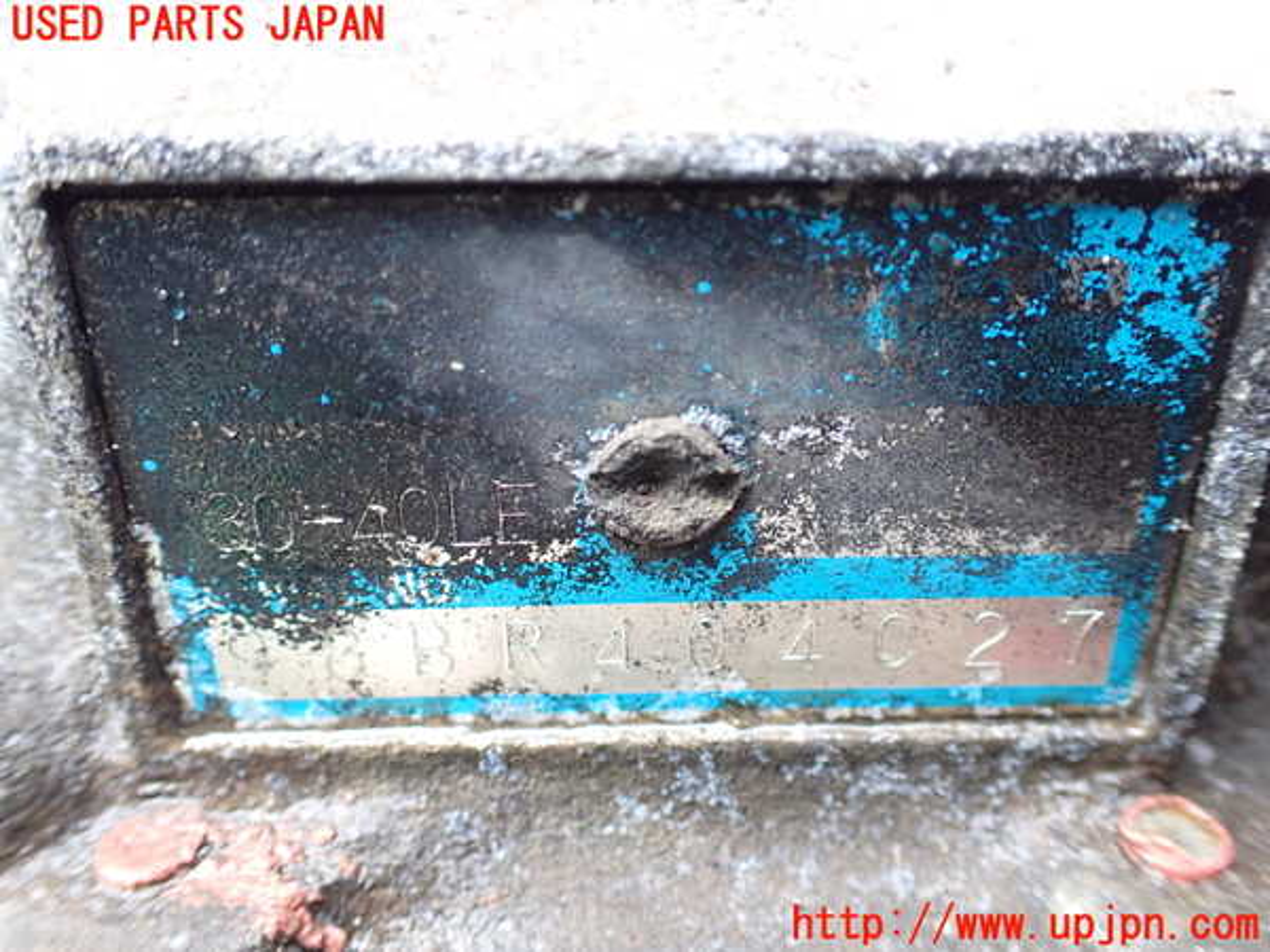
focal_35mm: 30
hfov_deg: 60.0
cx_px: 635
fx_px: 1101
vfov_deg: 46.8
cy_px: 476
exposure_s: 1/80
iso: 800
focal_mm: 5.4
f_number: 2.3
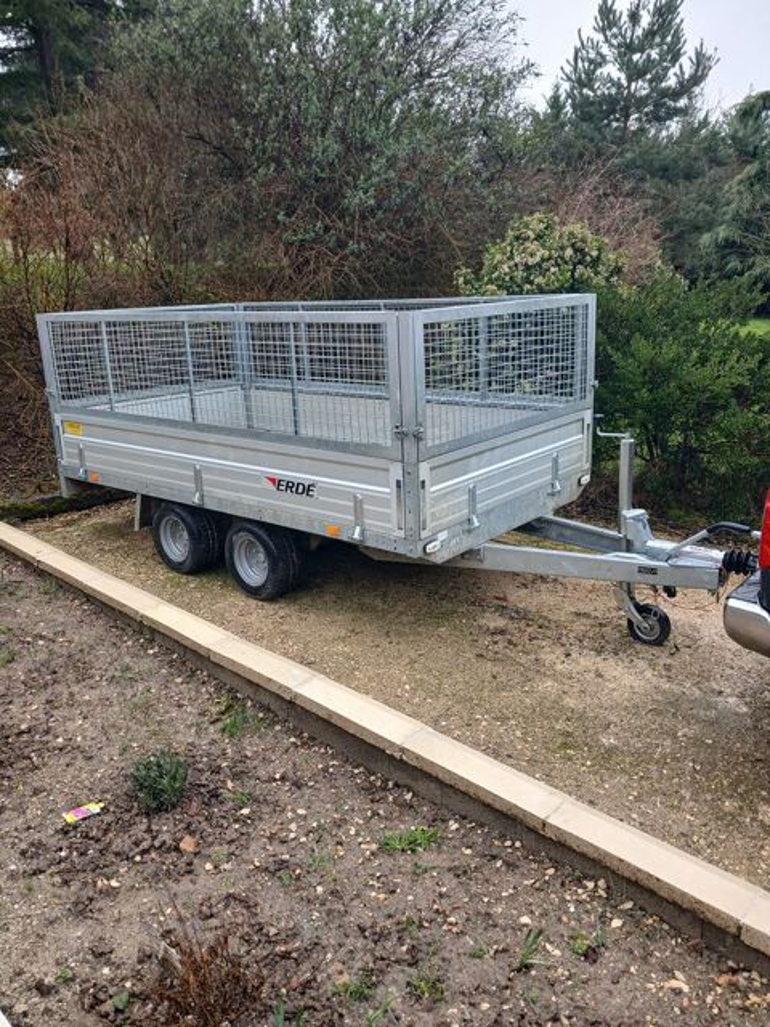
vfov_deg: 65.3
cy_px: 514
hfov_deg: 51.4
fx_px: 801
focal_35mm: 27
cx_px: 385
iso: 25
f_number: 1.8
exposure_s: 1/50
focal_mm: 3.98
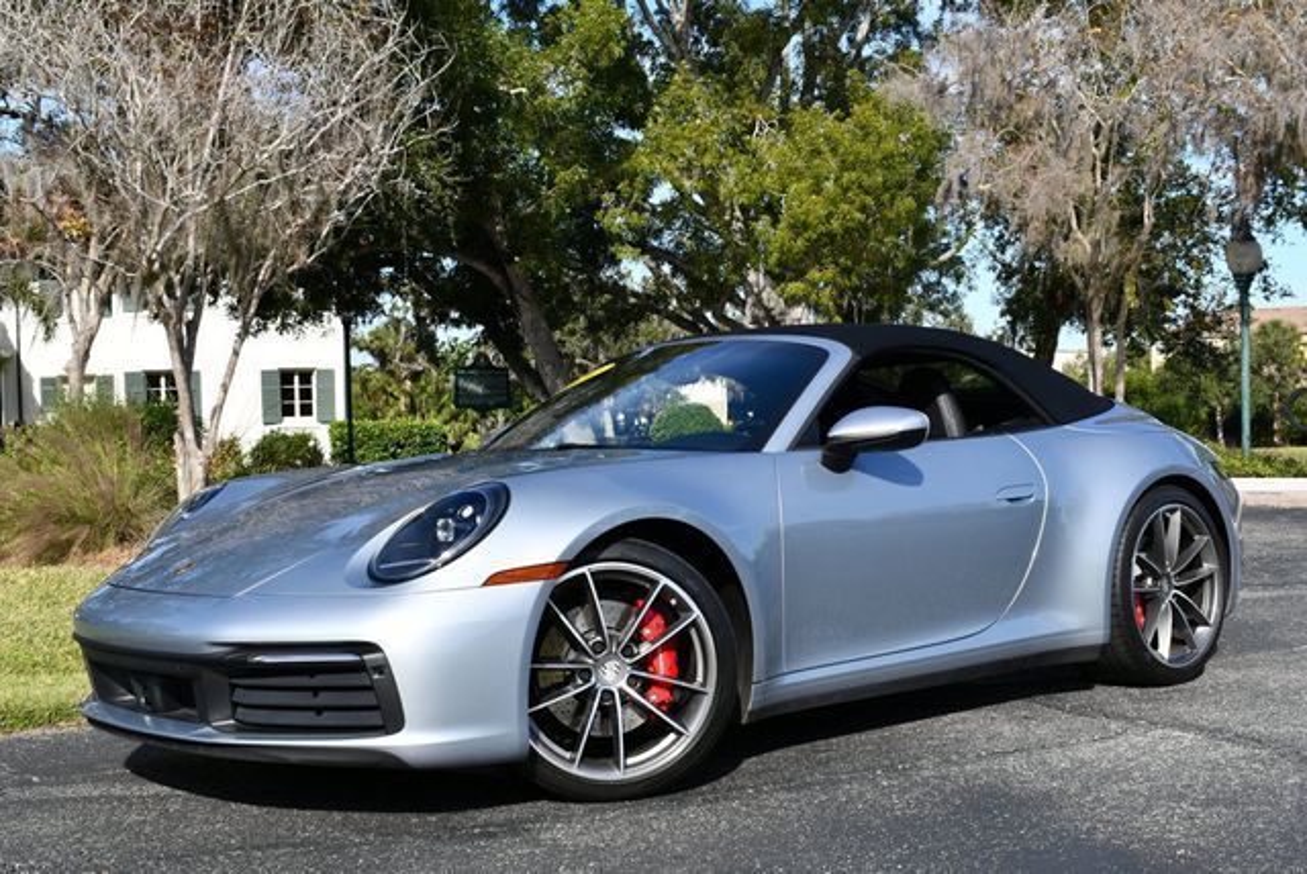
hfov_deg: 41.1
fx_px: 1744
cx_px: 654
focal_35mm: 48
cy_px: 437
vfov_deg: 28.1
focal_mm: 24
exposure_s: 1/250
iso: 110
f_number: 8
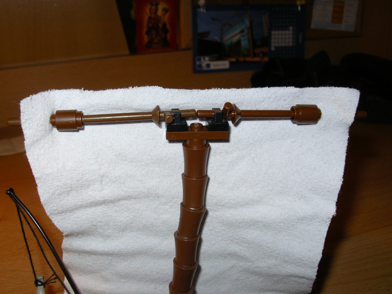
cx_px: 192
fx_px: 442
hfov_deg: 47.9
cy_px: 146
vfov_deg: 36.8
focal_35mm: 39
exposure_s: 1/60
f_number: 4.1
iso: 50
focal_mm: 5.8
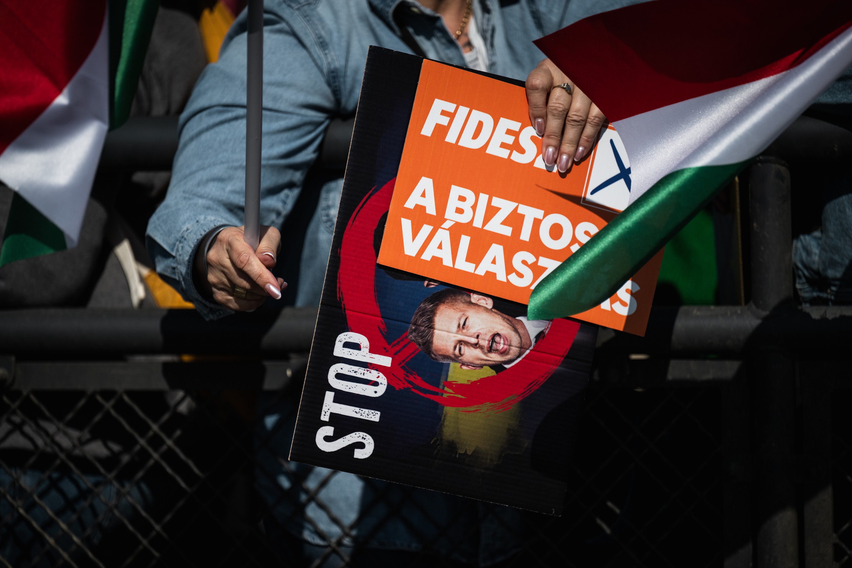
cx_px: 443
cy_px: 320
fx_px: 5396
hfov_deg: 9.0
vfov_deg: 6.0
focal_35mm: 228
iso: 200
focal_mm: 200
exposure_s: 1/12800
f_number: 2.8
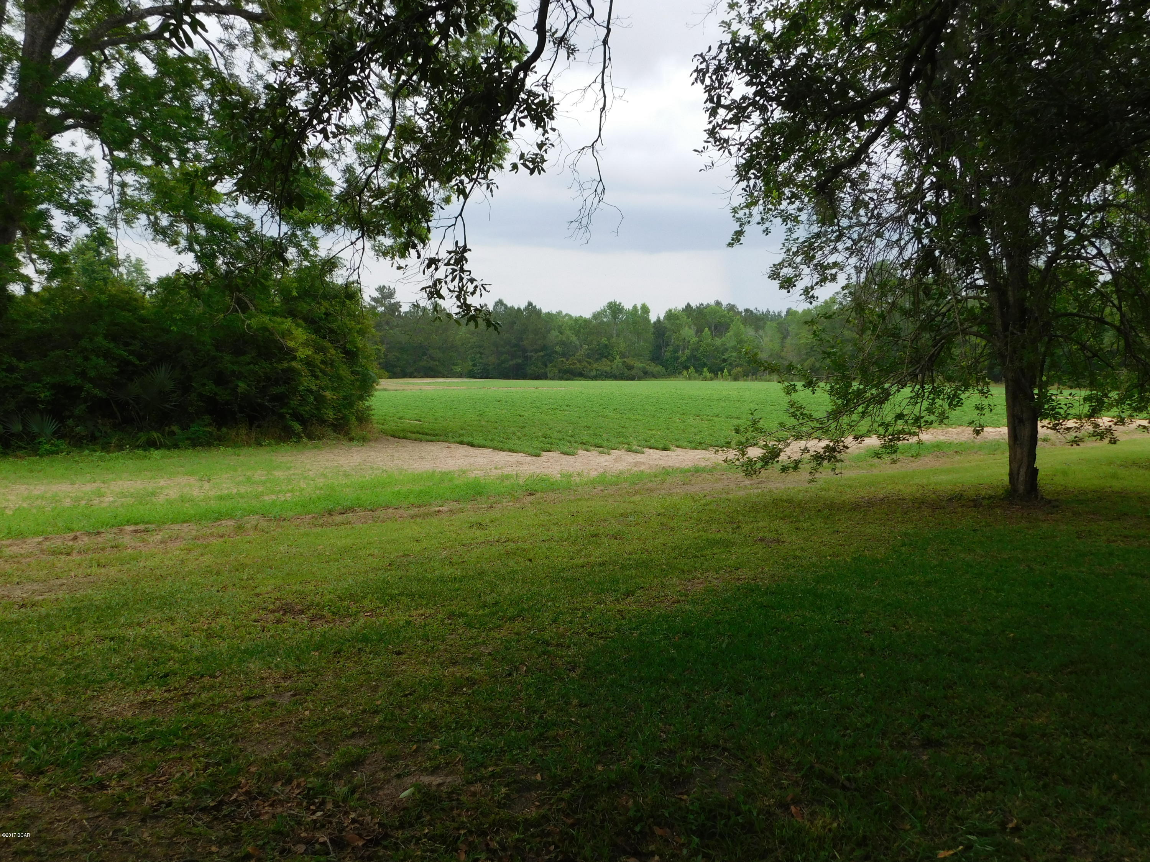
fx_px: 997
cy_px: 431
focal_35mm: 30
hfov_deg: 60.0
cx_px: 575
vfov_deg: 46.8
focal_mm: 5.3
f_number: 3.2
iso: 125
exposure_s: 1/640
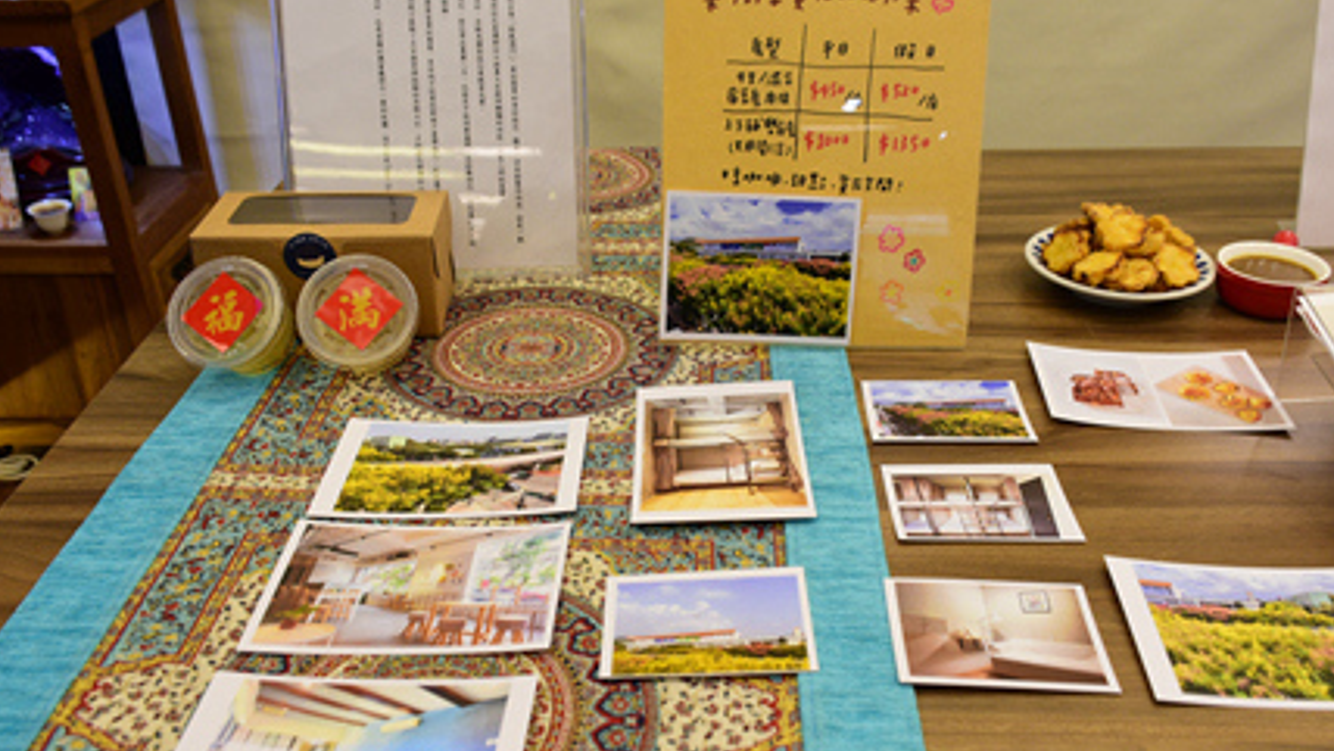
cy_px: 388
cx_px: 708
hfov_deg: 59.4
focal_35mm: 33
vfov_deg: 35.7
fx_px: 1168
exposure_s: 1/30
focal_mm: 18
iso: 560
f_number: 5.6
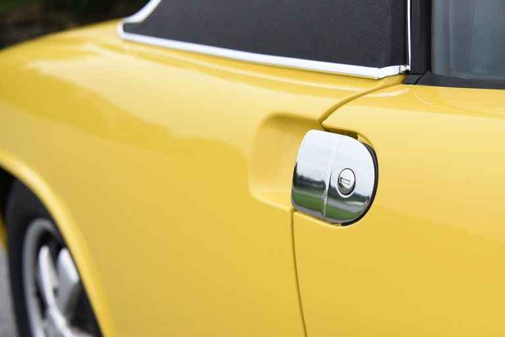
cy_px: 168
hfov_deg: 35.6
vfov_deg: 24.2
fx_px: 785
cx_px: 252
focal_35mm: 56
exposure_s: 1/4000
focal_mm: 56
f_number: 7.1
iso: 1800
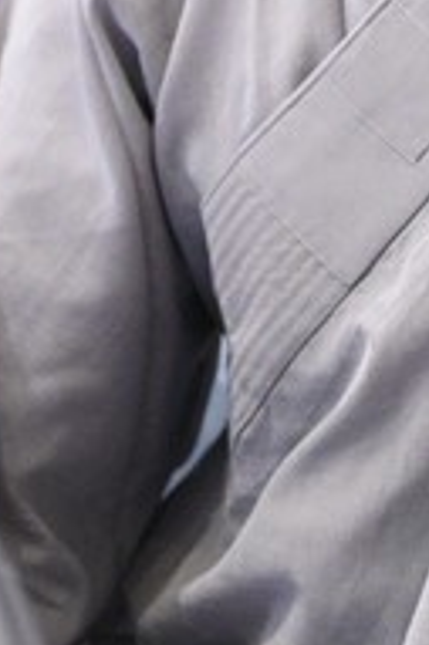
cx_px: 355
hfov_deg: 3.4
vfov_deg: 5.0
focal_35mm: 409
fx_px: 7324
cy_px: -226
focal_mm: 120
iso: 12800
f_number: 4
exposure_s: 1/160
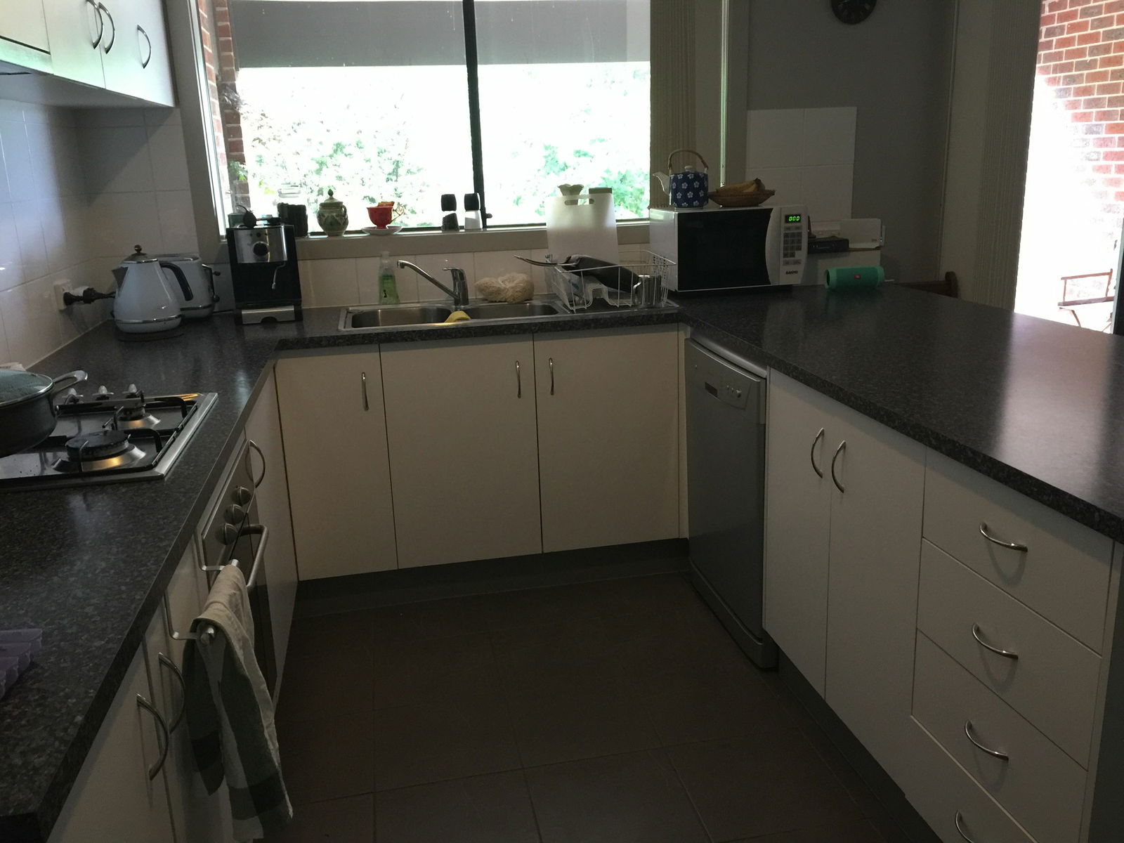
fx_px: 942
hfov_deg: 61.7
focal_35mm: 29
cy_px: 422
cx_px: 562
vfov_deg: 48.2
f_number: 2.2
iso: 125
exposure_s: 1/17
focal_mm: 4.15
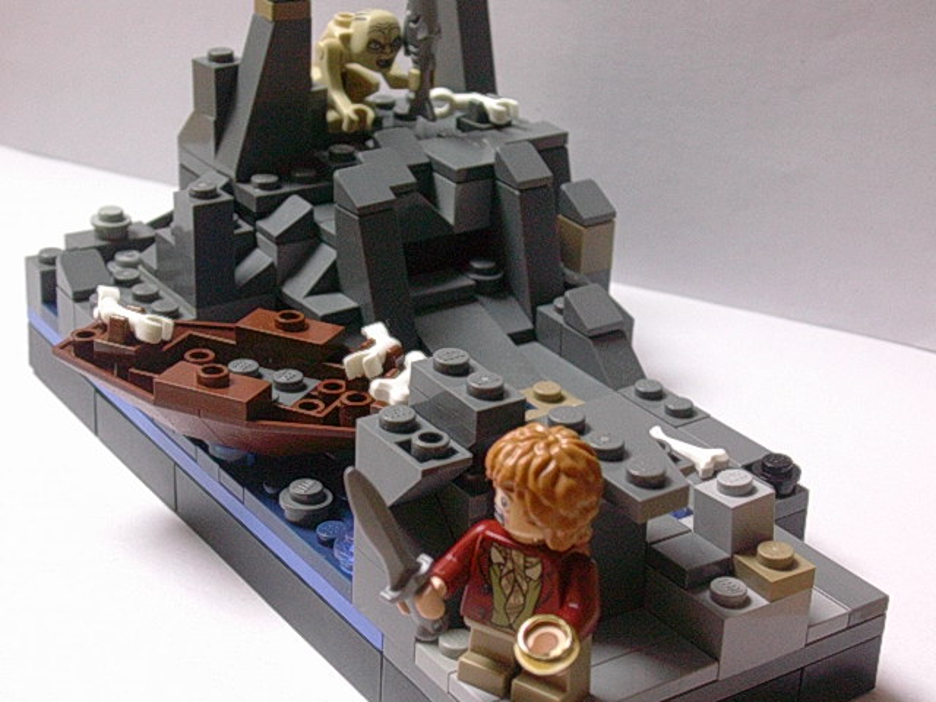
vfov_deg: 21.9
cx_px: 468
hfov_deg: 29.0
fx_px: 1812
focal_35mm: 67
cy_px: 351
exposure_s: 1/32
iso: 178
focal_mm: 10.2
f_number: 3.6
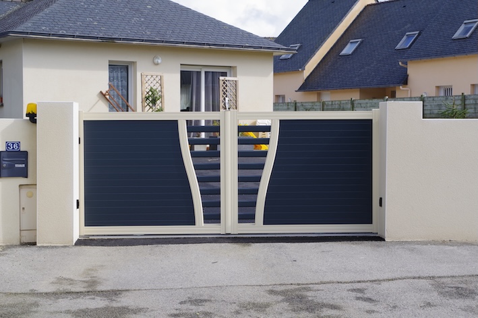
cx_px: 239
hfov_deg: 31.5
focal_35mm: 64
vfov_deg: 21.2
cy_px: 159
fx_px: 849
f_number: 10
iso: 200
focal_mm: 42.5
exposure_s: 1/200
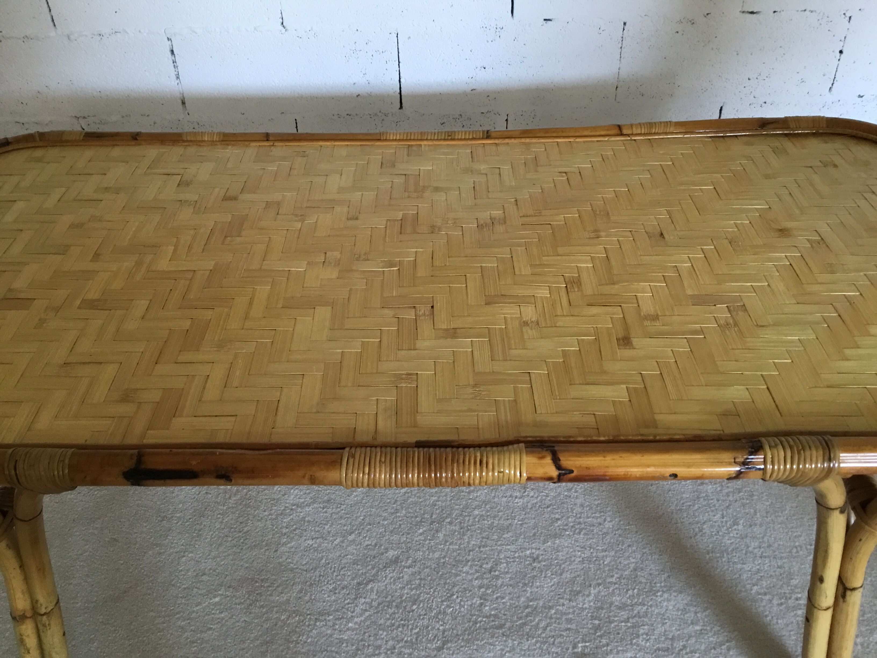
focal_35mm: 31
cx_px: 438
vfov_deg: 45.4
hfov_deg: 58.4
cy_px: 329
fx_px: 785
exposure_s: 1/33
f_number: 2.4
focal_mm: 3.3
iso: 64
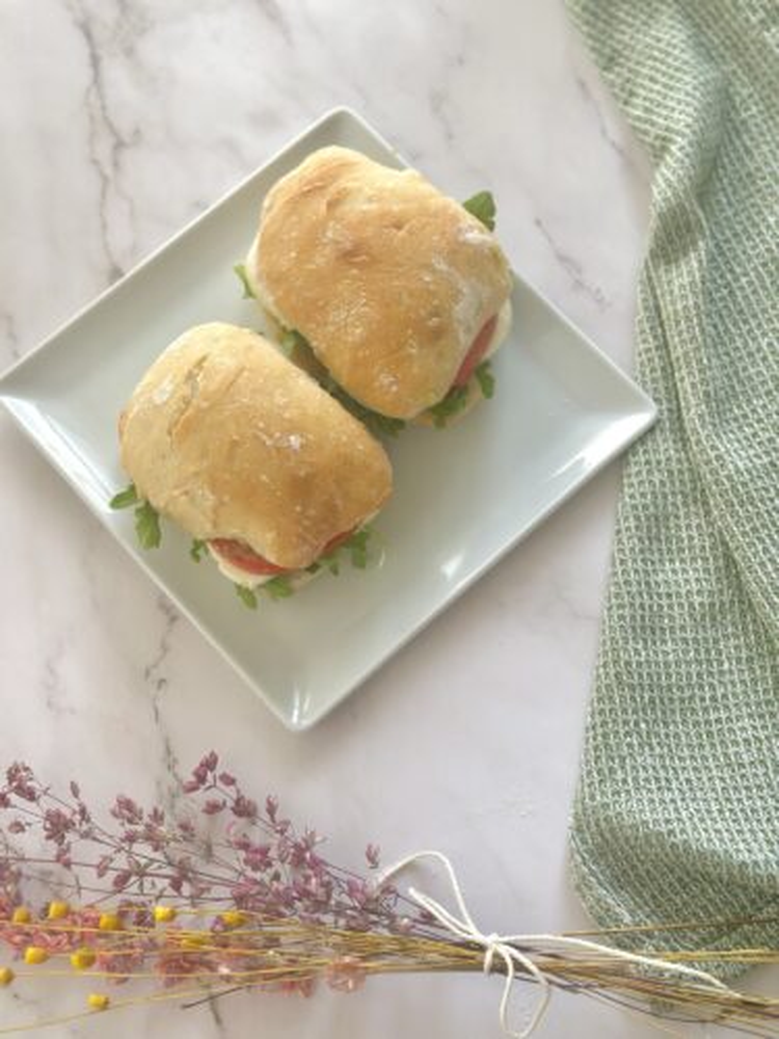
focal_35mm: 48
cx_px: 390
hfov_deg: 30.3
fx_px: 1440
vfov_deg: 39.7
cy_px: 520
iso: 125
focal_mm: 6.86
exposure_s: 1/116
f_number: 1.78
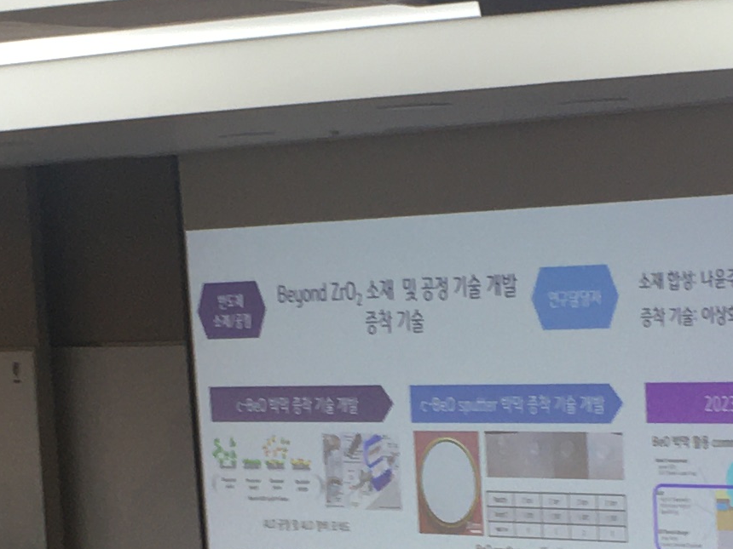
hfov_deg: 14.5
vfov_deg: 10.6
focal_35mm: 136
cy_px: 730
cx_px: 322
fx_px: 2880
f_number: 2.2
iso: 32
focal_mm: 4.15
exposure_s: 1/60
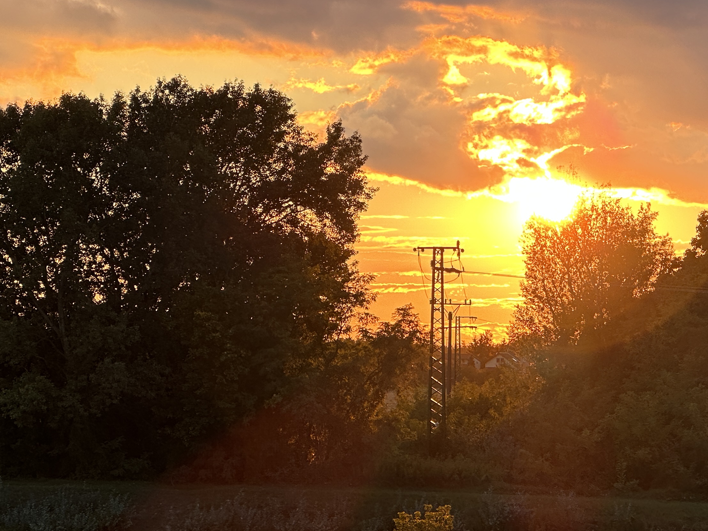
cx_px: 552
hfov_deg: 14.0
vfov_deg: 10.6
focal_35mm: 140
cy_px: 134
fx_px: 2863
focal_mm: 9
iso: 32
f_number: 2.8
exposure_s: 1/206
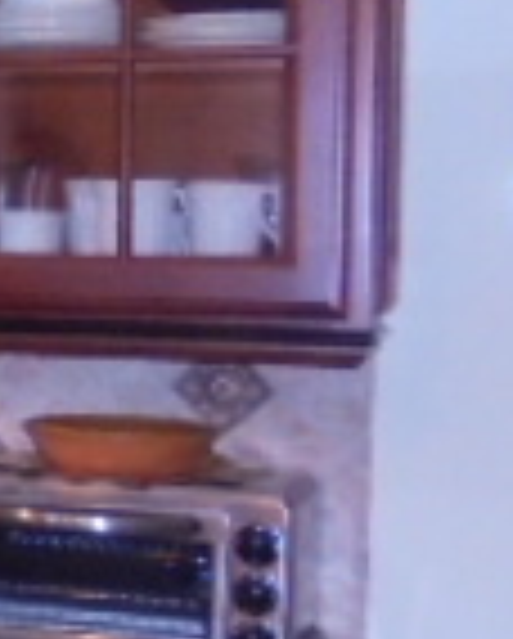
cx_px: -873
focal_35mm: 114
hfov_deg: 10.7
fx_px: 2159
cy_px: 292
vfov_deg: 16.8
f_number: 3.5
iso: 500
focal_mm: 4.6
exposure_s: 1/30
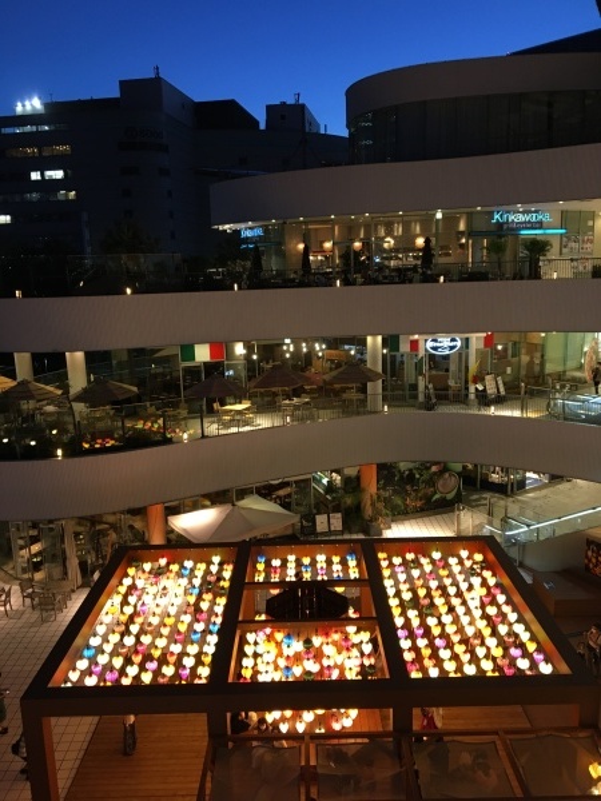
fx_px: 671
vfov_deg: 61.7
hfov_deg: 48.2
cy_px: 400
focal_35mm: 29
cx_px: 300
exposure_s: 1/30
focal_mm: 4.15
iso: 100
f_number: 2.2
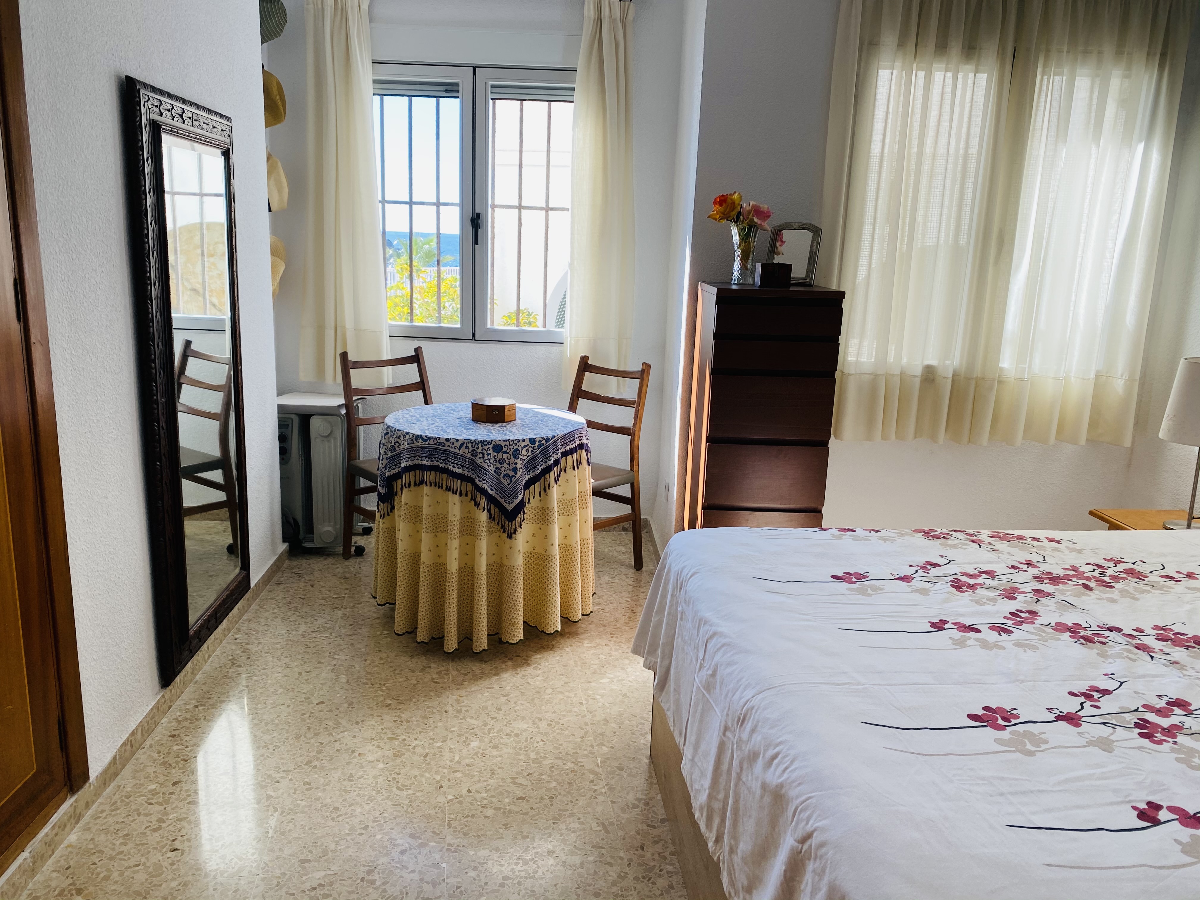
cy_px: 450
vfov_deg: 53.1
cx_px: 600
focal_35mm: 26
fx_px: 901
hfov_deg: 67.3
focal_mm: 4.25
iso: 32
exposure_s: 1/298
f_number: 1.8
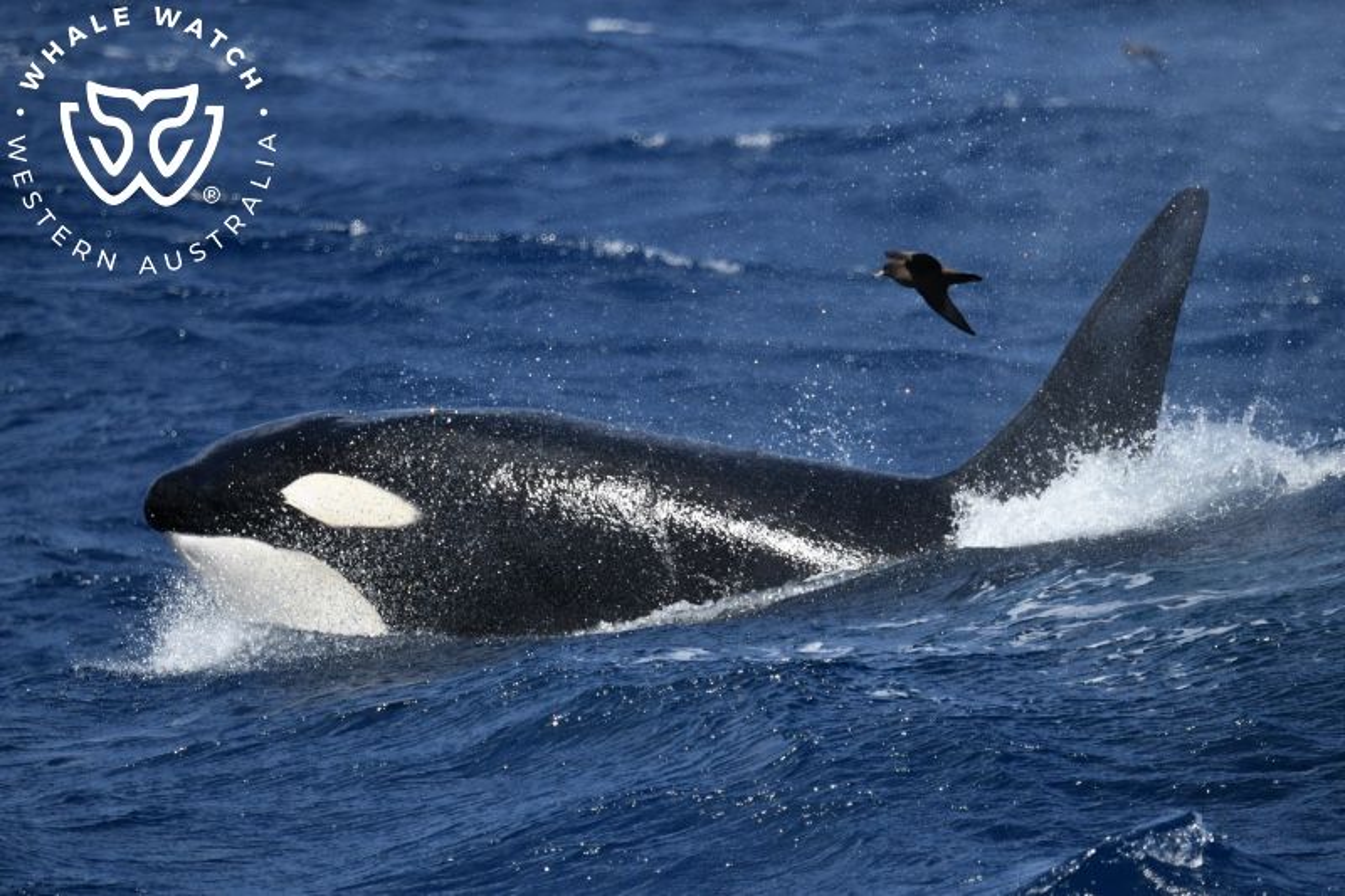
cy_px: 448
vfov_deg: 2.7
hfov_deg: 4.1
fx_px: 18676
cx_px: 672
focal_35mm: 500
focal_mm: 500
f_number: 6.3
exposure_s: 1/8000
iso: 1100
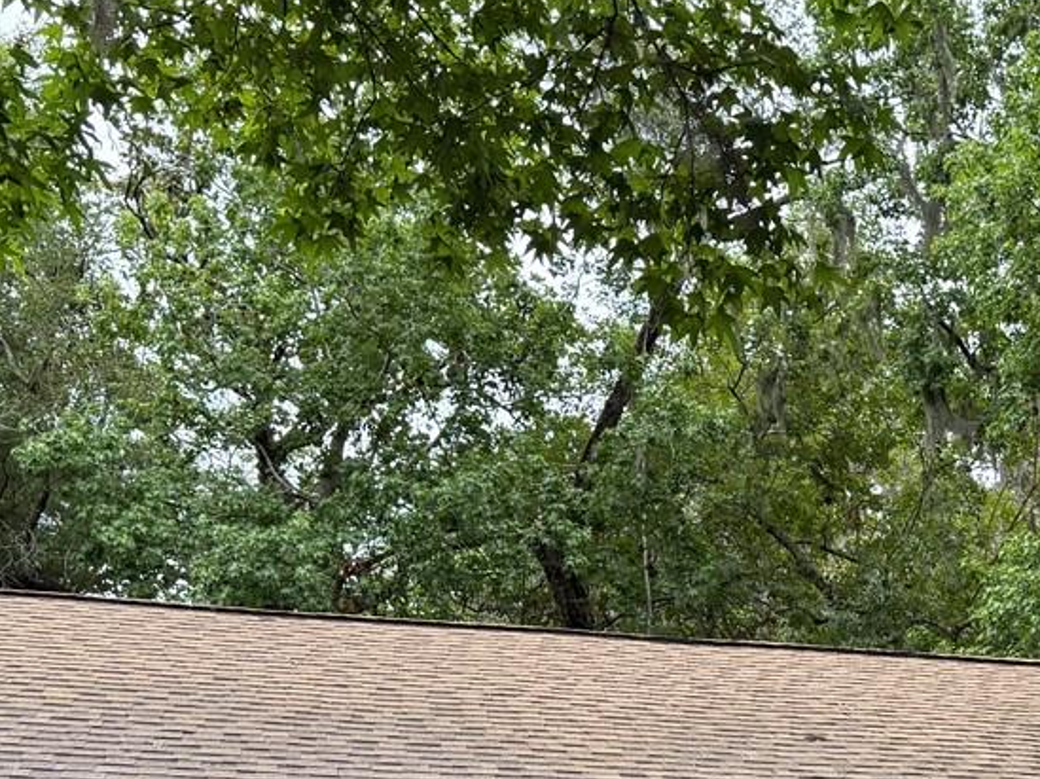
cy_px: 779
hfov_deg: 27.0
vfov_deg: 20.3
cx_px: 907
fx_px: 2102
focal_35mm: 70
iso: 100
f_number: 1.78
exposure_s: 1/1337
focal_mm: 6.76
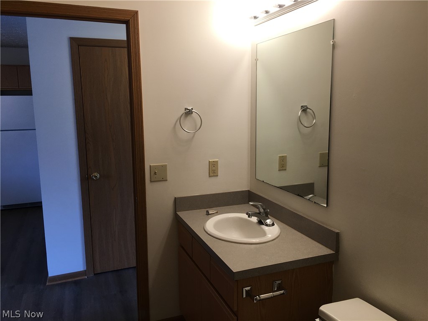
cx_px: 214
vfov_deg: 48.2
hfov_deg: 61.7
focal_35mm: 29
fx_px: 359
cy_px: 160
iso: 25
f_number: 2.2
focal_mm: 4.15
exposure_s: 1/40
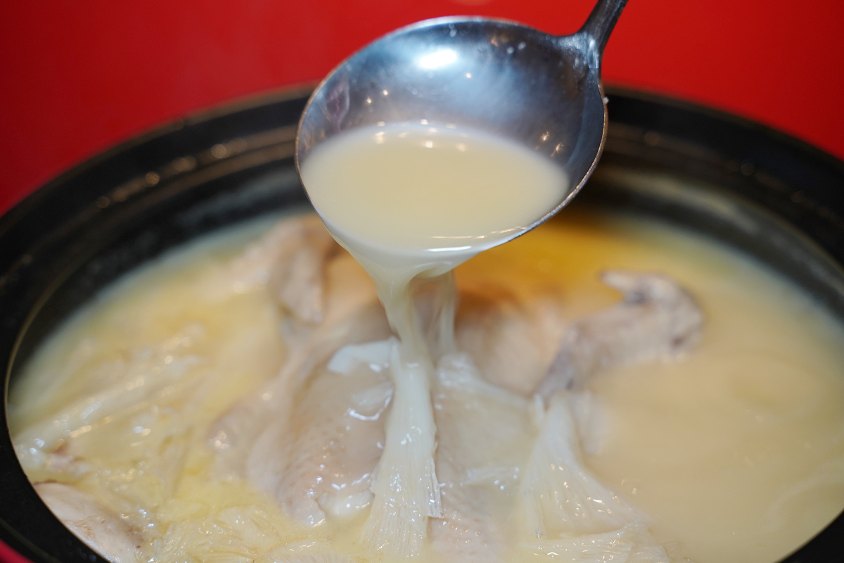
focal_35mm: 75
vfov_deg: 18.2
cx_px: 422
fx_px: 1758
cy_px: 282
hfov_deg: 27.0
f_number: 4
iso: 400
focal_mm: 75
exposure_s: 1/80
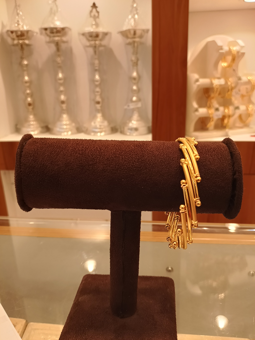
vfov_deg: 65.3
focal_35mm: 27
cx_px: 128
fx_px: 265
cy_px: 170
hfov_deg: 51.4
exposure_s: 1/100
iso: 64
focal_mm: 3.61
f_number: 1.8
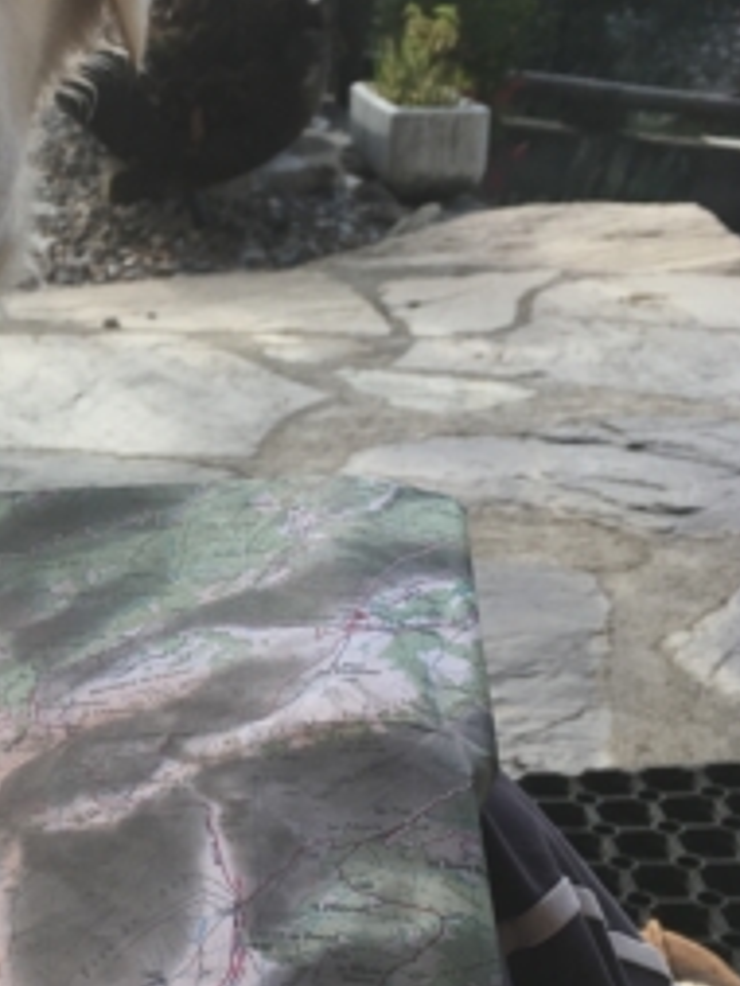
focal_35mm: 61
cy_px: 528
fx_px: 1737
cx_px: 27
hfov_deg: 23.2
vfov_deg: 31.7
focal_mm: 4.15
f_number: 2.2
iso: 25
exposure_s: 1/620
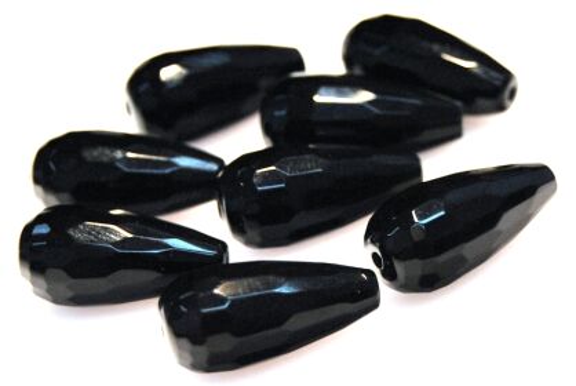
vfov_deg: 20.2
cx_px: 288
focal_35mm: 68
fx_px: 1082
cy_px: 193
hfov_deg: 29.8
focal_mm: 45
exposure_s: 1/60
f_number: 5.3
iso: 250
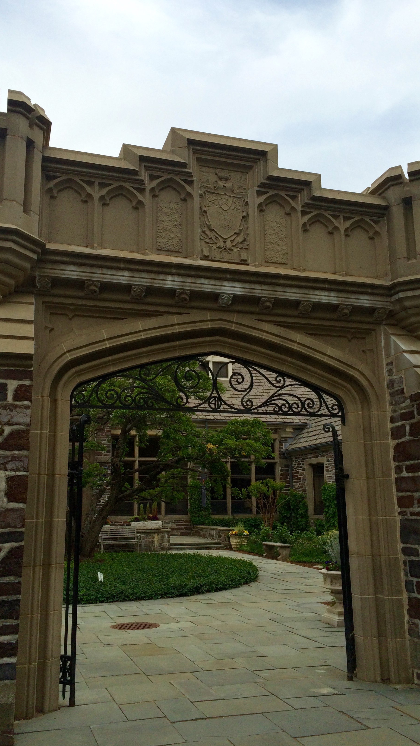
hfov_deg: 36.7
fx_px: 634
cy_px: 371
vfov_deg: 61.0
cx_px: 197
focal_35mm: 32
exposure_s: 1/1053
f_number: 2.2
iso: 32
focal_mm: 4.15
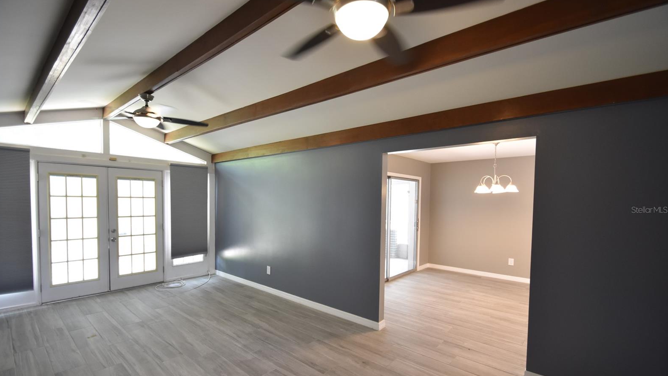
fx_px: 283
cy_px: 210
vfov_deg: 66.9
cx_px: 329
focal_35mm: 16
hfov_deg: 99.4
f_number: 3.5
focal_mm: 10
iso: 800
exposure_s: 1/60
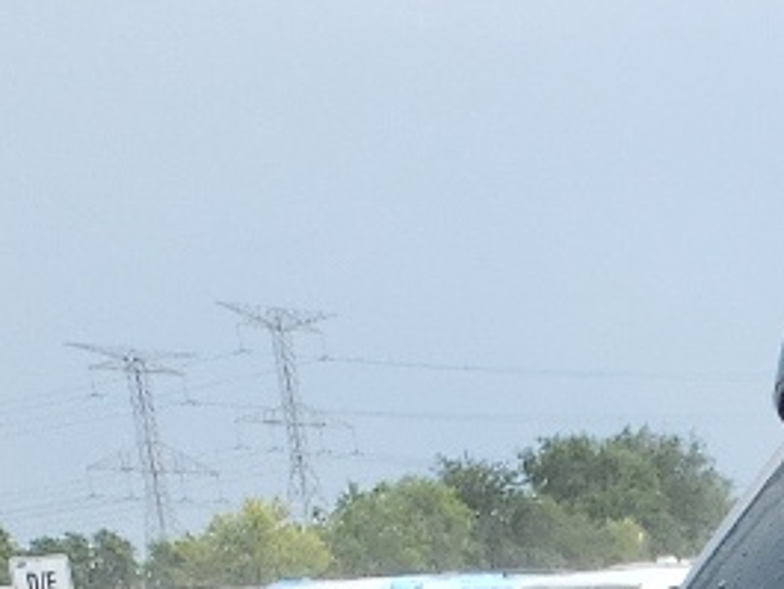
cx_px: 2080
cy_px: 1672
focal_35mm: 157
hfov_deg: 10.3
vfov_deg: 8.2
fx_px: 3557
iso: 50
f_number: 1.5
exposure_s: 1/1250
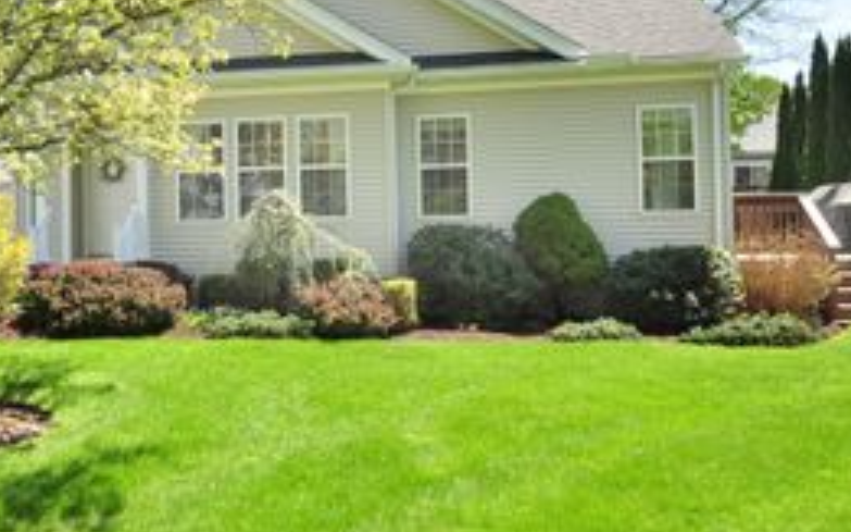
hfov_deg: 49.4
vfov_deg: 33.5
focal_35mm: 38
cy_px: 215
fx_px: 881
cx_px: 205
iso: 250
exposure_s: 1/160
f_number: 9
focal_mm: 13
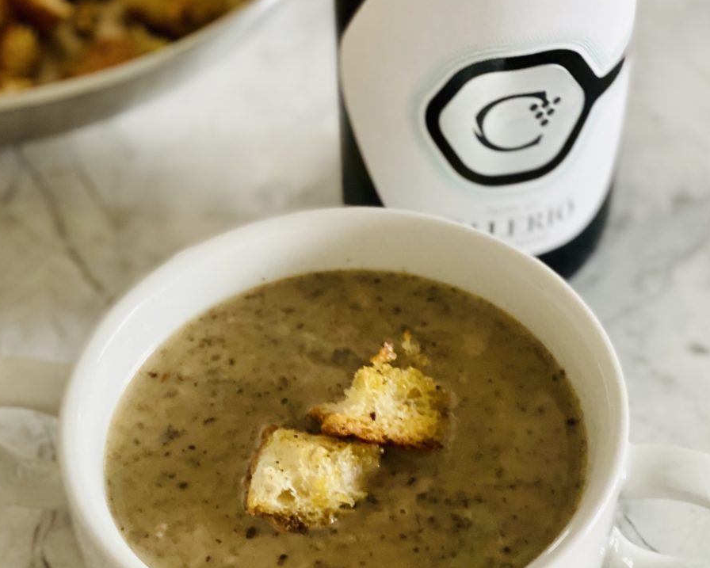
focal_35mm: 87
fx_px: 1828
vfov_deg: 17.6
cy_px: 410
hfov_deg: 22.0
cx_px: 395
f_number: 2
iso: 100
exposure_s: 1/40
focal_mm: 6
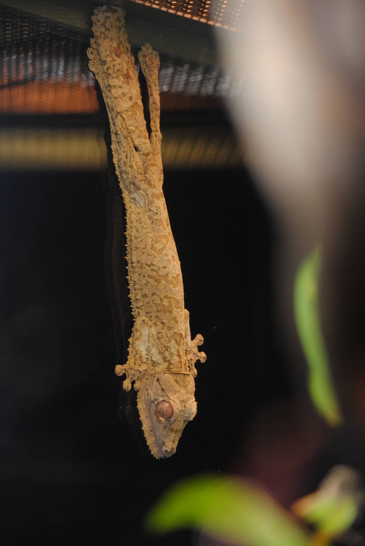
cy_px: 273
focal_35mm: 128
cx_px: 182
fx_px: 1933
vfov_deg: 16.1
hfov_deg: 10.8
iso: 200
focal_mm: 85
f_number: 4.5
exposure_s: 1/60
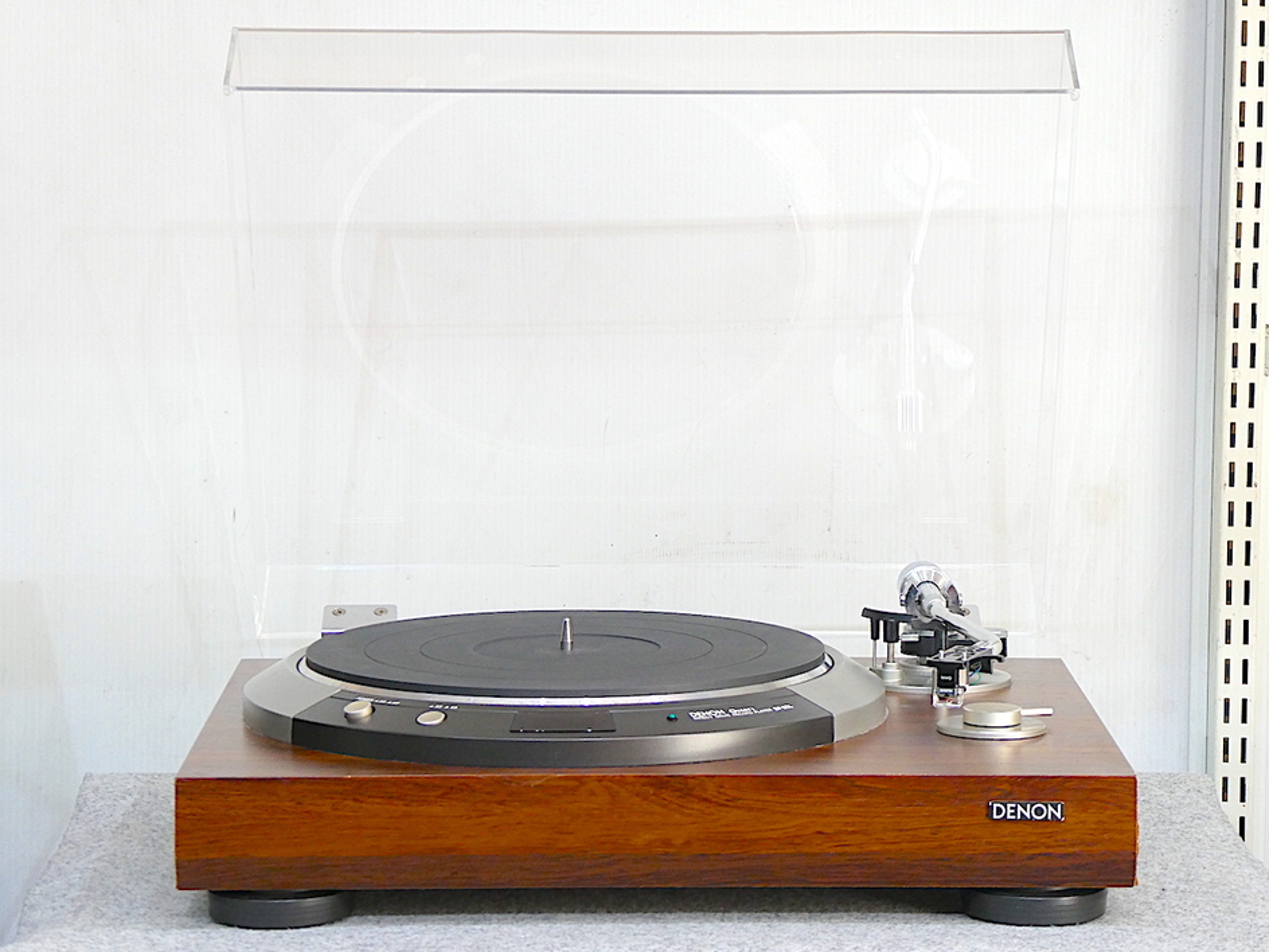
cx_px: 639
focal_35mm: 117
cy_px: 475
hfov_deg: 16.8
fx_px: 4289
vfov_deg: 12.7
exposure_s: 1/15
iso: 200
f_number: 5.1
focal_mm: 20.6
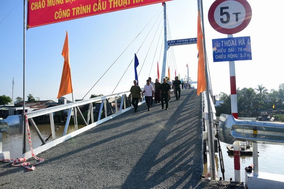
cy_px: 94
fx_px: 189
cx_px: 142
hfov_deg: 73.7
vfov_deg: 53.2
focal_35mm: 24
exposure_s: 1/125
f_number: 13
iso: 200
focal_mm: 24
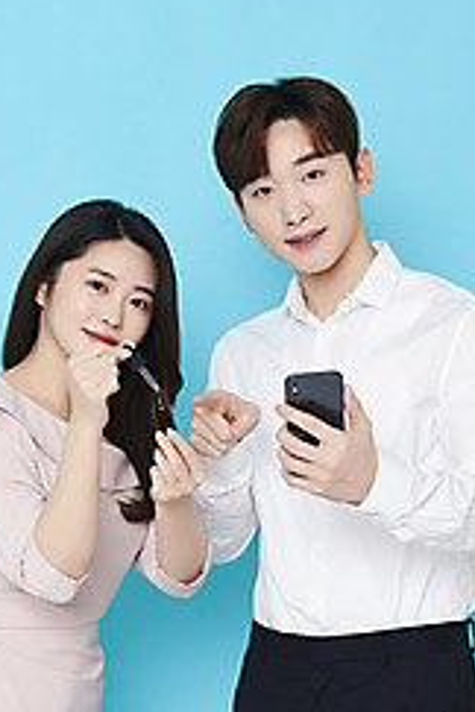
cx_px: 210
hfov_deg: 12.8
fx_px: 2118
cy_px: 454
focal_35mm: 107
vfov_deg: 19.1
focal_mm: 65
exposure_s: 1/125
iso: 100
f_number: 13
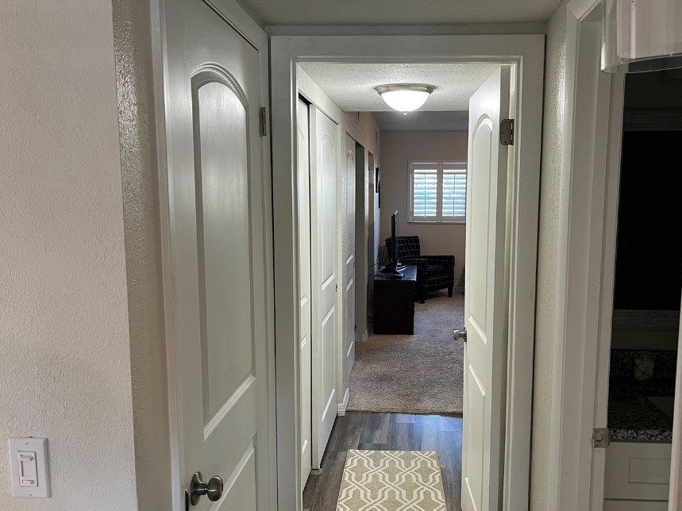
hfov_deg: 58.2
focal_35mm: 31
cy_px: 276
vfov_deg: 45.4
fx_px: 611
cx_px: 385
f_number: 1.6
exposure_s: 1/60
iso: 100
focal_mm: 5.1
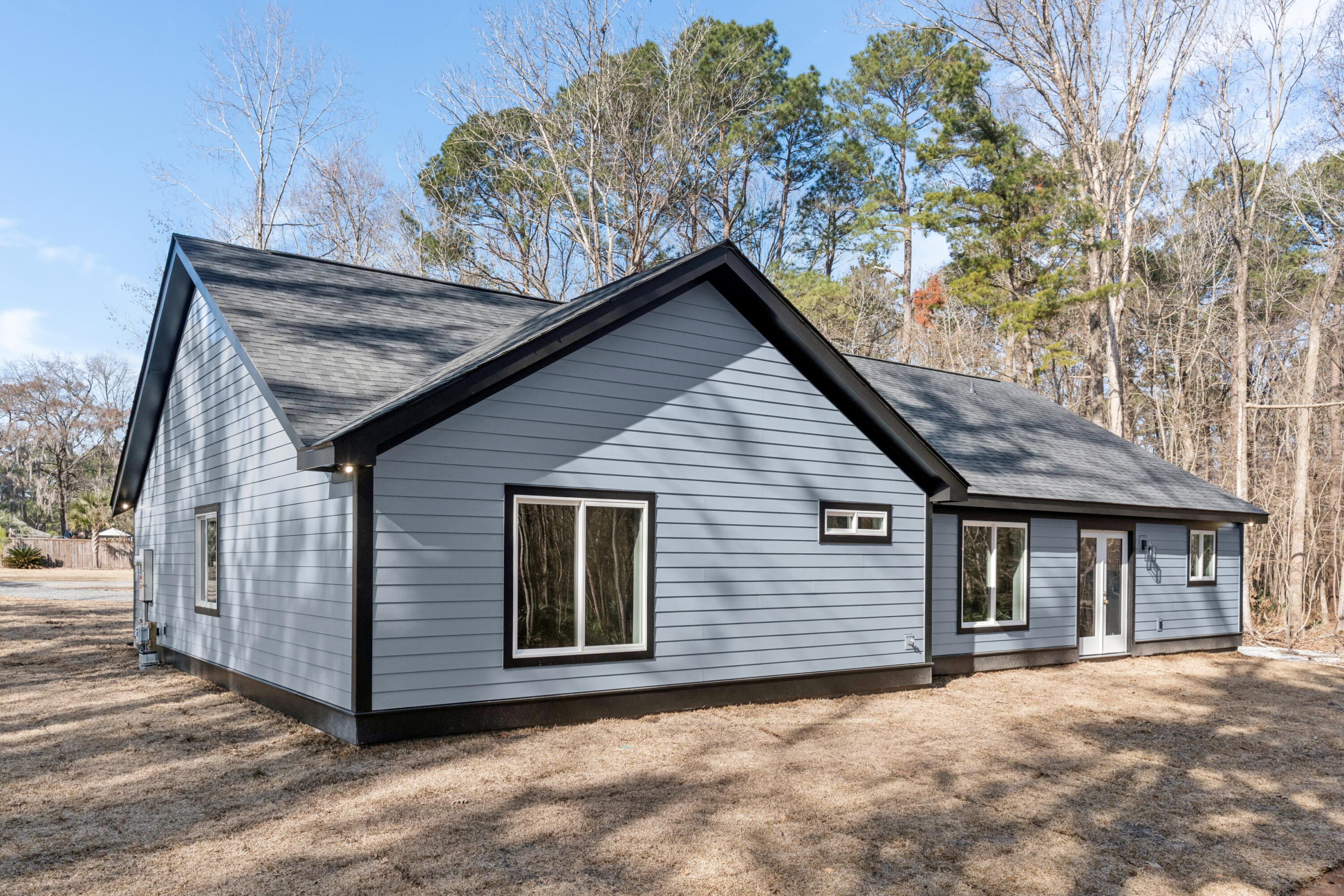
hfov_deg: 69.4
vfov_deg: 49.6
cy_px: 448
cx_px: 672
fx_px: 971
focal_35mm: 26
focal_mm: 26
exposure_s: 1/1000
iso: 400
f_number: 6.3
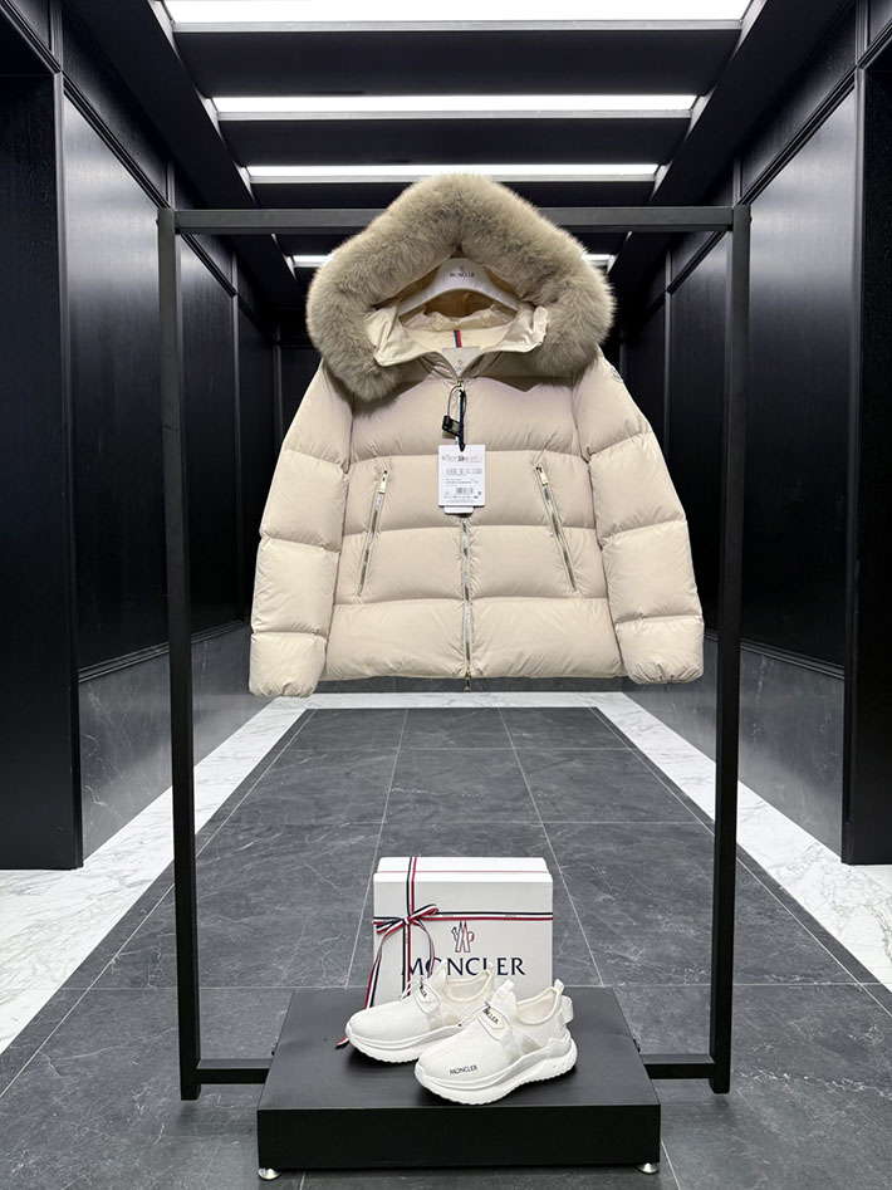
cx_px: 446
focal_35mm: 24
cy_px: 595
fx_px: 825
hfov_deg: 56.8
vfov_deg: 71.6
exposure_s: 1/100
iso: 80
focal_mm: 6.76
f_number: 1.78
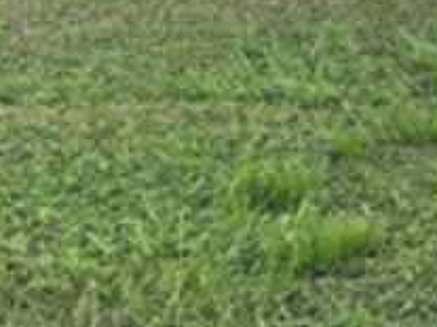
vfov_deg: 8.7
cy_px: -350
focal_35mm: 161
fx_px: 2031
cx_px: 838
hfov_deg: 11.3
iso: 32
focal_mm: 4.2
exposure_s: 1/1595
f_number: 1.6
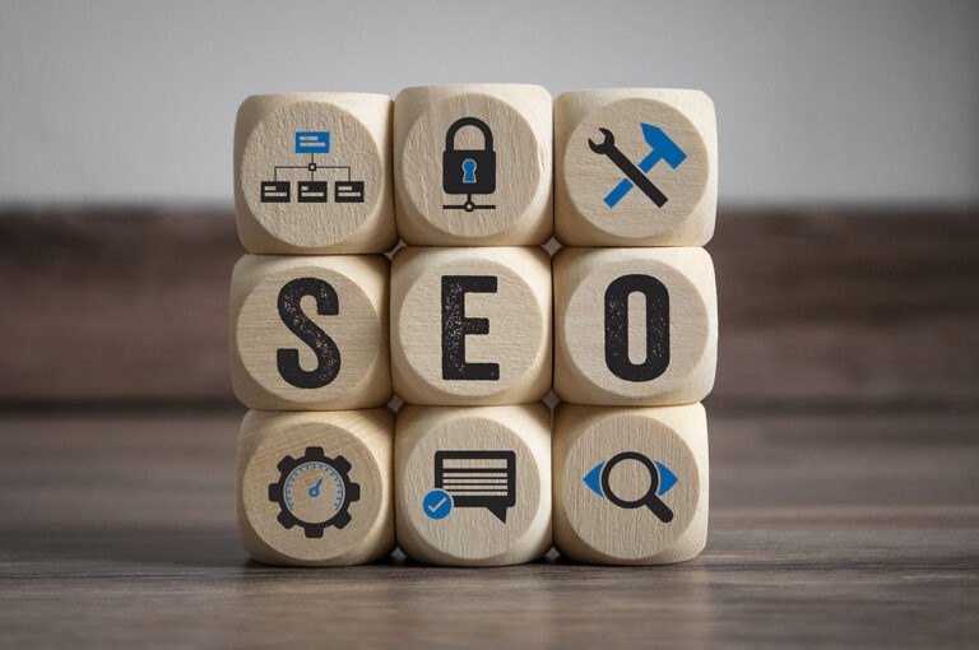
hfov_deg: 24.6
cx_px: 490
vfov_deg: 16.5
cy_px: 325
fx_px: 2241
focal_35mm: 82
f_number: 5.6
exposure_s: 1/80
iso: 400
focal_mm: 55
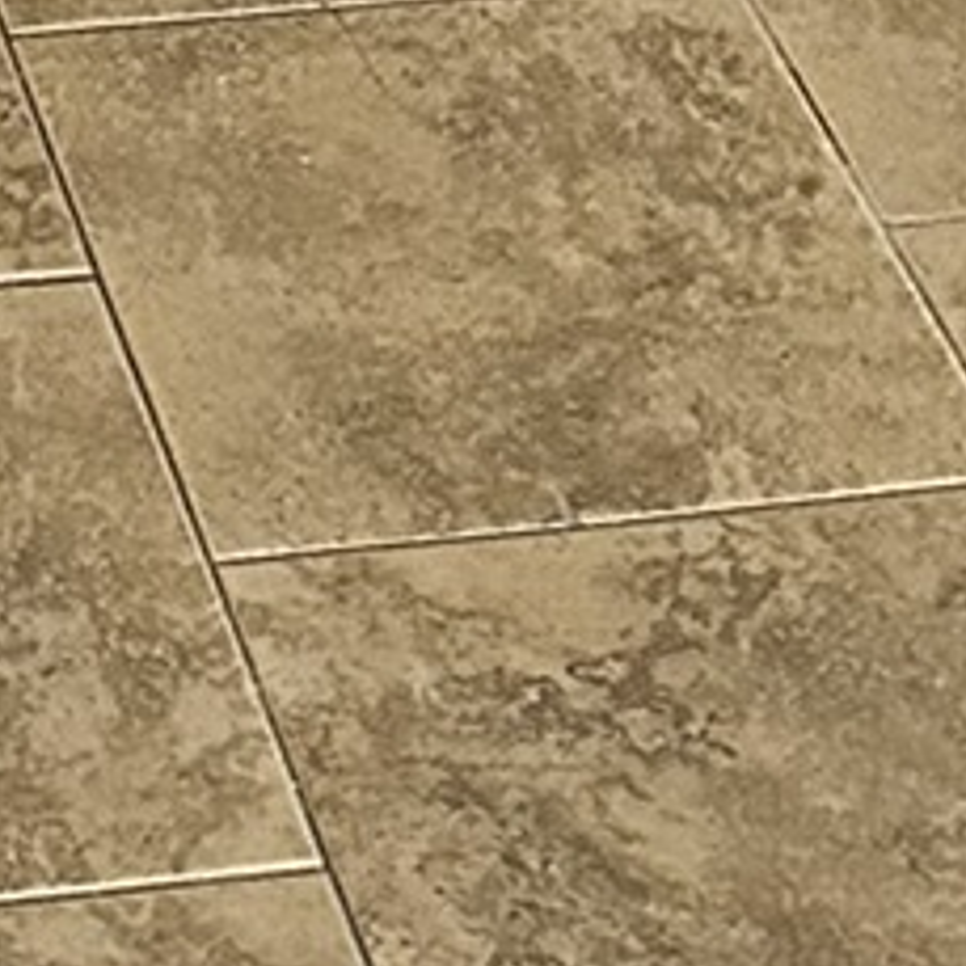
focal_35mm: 190
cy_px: -2641
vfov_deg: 7.3
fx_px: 5999
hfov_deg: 8.9
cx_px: -569
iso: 400
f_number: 1.78
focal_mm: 6.86
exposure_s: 1/60
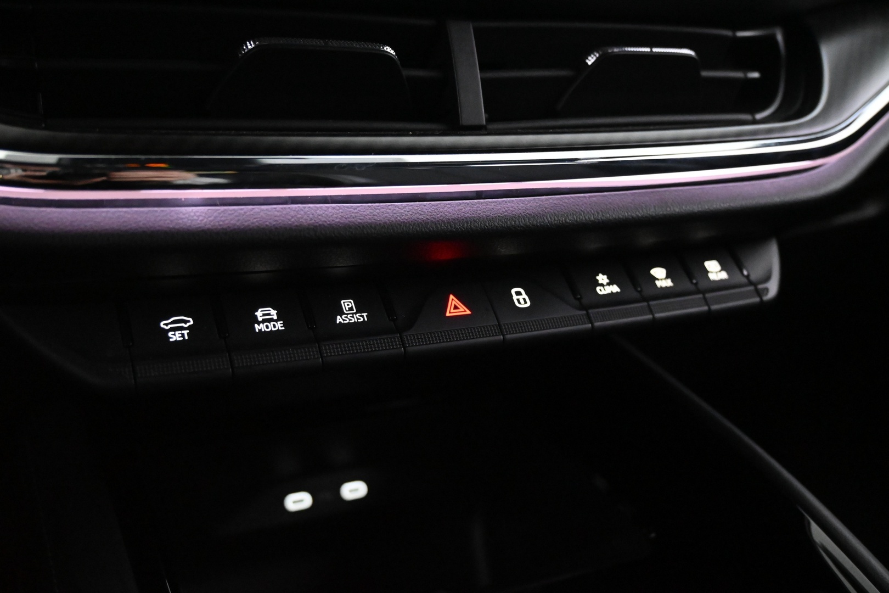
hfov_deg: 53.1
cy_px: 296
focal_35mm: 36
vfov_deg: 36.9
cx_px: 444
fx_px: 889
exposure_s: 1/40
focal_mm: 24
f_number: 4.2
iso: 7200
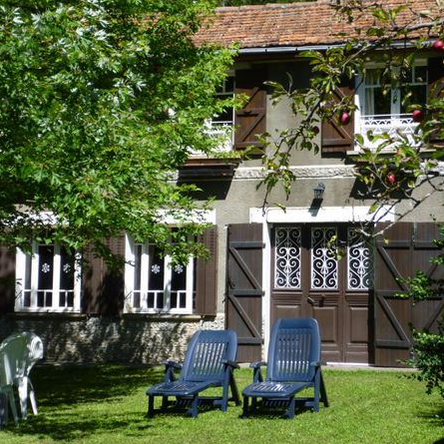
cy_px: 223
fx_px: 1262
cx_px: 289
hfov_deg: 19.9
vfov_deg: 19.9
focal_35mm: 87
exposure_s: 1/320
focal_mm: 13.2
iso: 100
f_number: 4.7
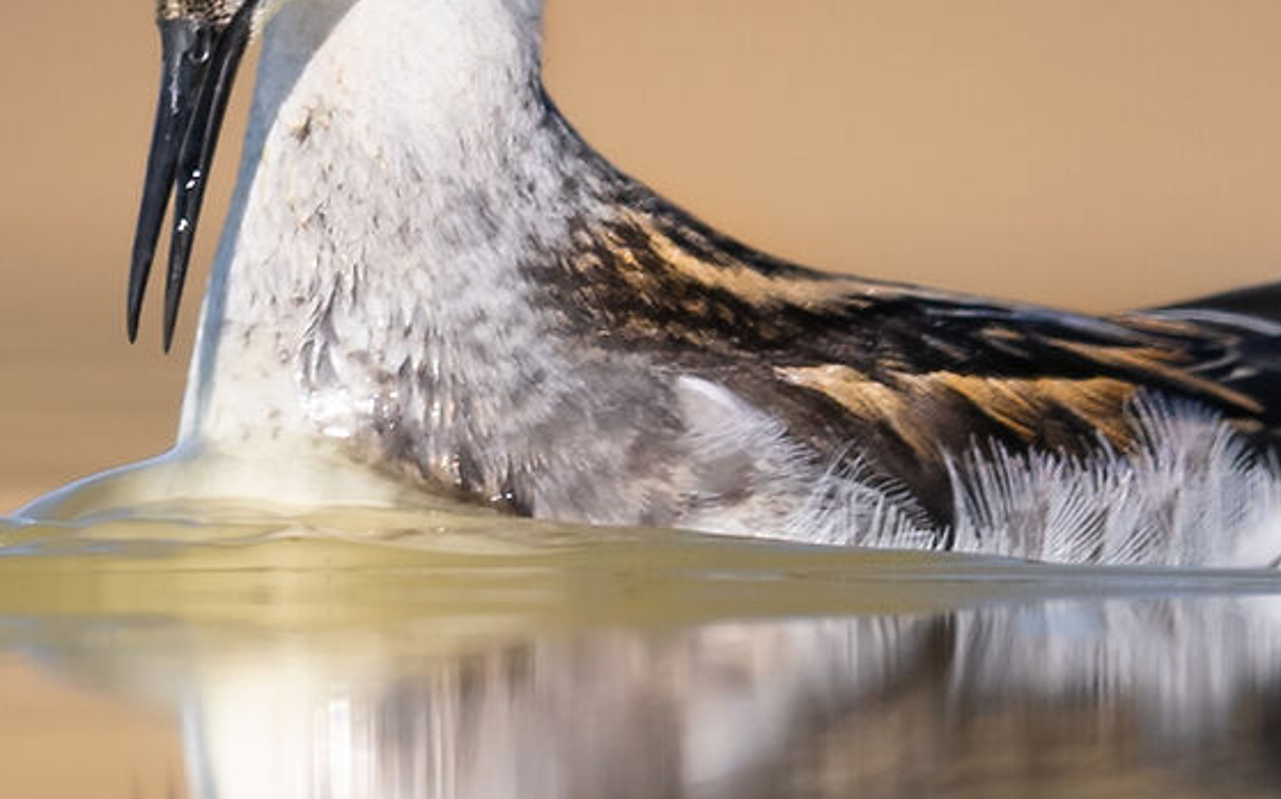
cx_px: 220
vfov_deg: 0.6
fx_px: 76514
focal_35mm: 2193
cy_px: 13
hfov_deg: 1.0
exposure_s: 1/1600
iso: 140
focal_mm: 500
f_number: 4
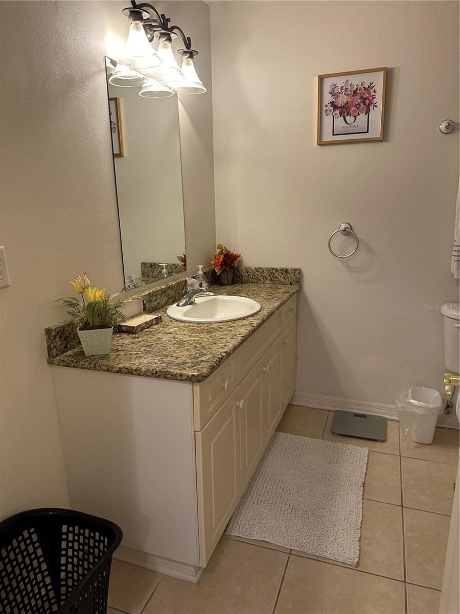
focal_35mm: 24
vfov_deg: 71.6
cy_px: 307
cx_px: 230
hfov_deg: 56.8
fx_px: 425
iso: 160
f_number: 1.78
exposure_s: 1/60
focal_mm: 6.86
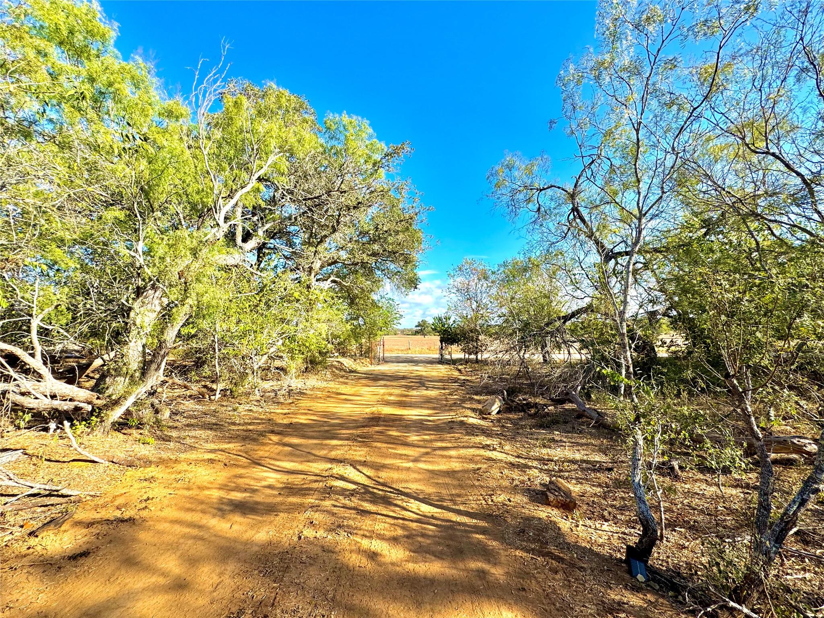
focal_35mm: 14
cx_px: 412
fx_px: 333
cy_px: 309
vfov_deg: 85.7
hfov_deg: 102.1
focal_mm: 2.22
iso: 50
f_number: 2.2
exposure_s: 1/1034
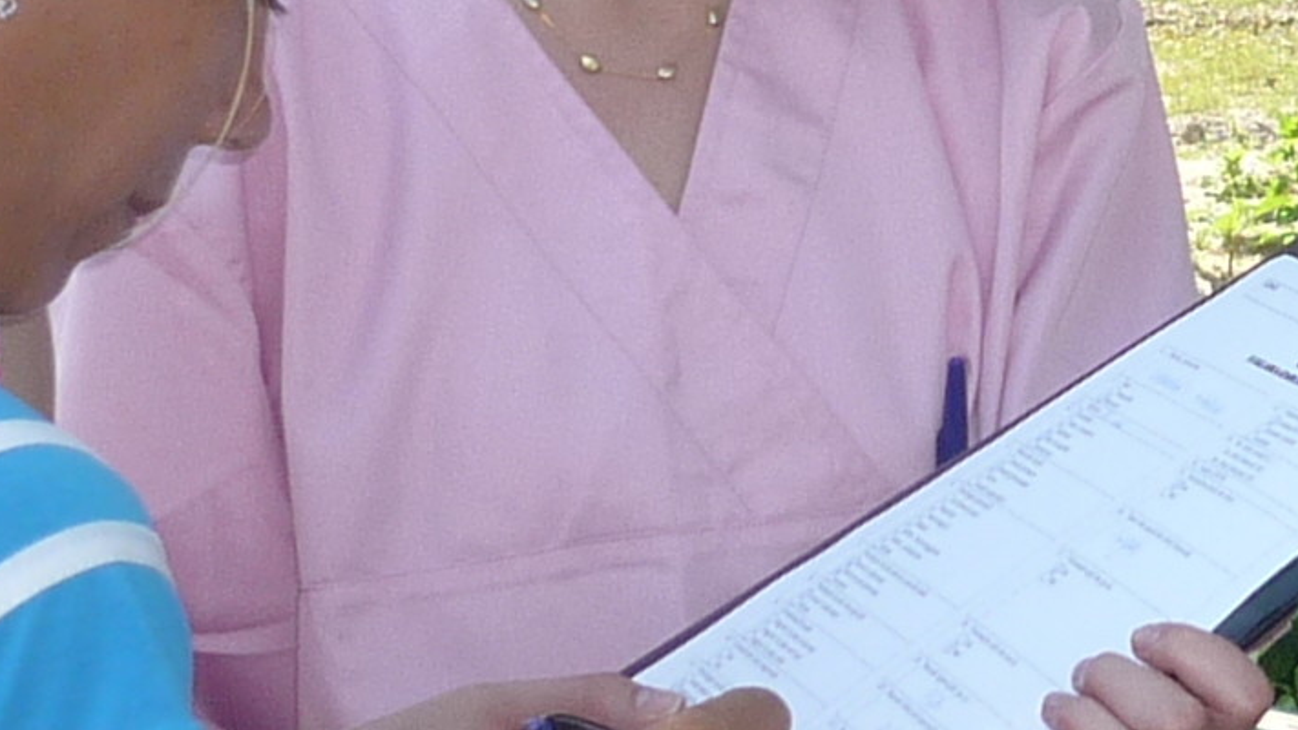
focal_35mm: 165
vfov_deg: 7.3
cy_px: 15
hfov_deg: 12.9
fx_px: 5679
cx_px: 1201
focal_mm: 5.5
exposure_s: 1/400
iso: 100
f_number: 2.8
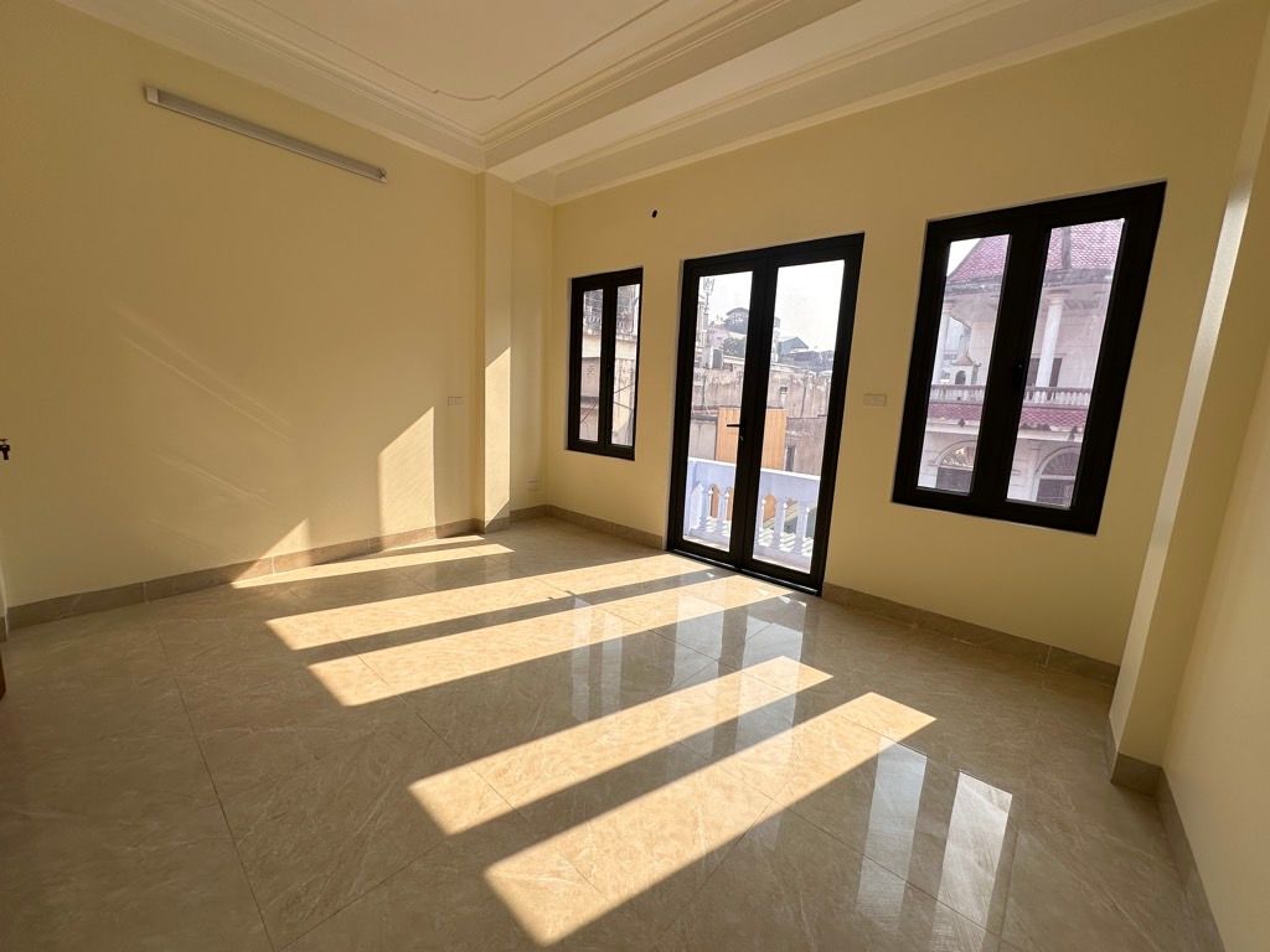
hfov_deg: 102.1
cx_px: 635
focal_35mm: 14
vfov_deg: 85.7
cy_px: 476
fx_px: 514
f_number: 2.2
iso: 40
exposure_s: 1/292
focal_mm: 2.22
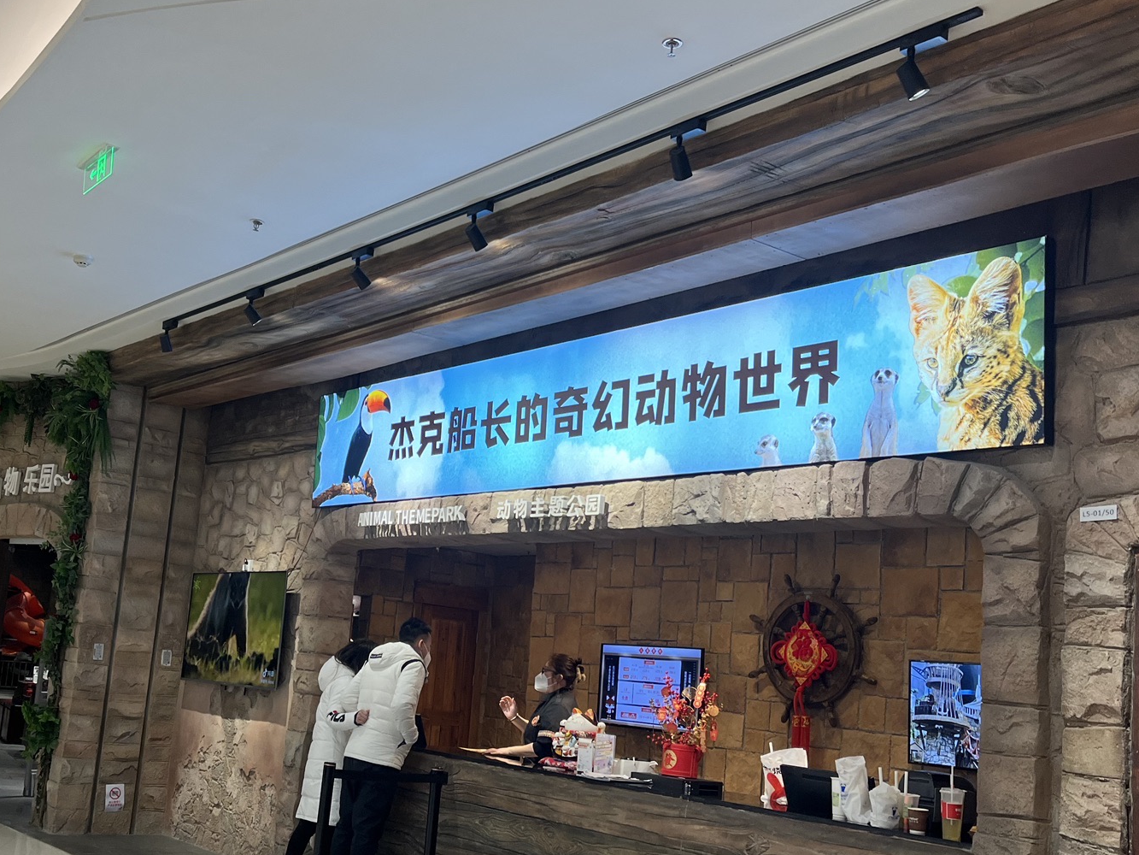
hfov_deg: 47.4
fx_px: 1283
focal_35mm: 39
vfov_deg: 36.8
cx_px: 428
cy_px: 472
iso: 80
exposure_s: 1/100
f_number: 1.6
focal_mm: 5.1
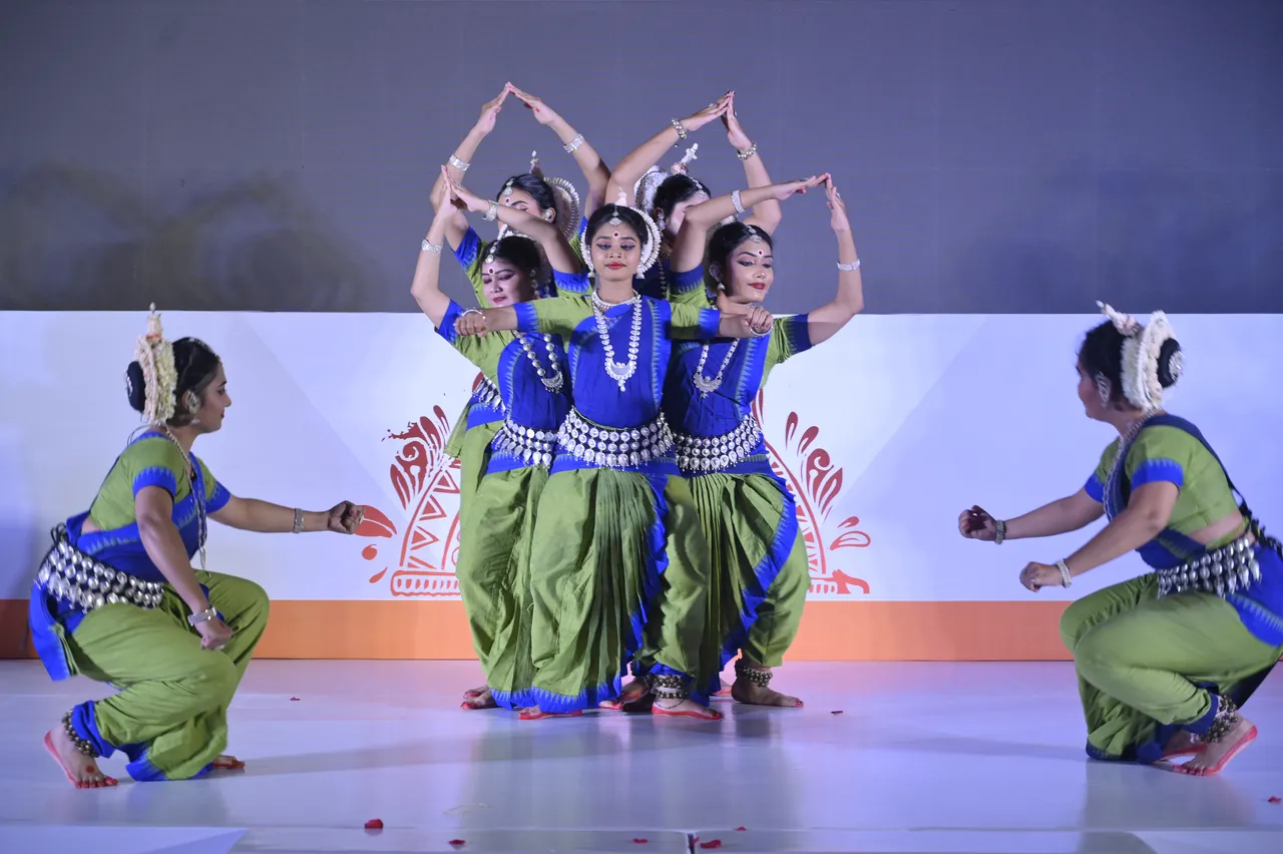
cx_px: 642
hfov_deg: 29.3
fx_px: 2458
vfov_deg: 19.7
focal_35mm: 69
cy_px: 427
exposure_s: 1/80
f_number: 4
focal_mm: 69
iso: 250
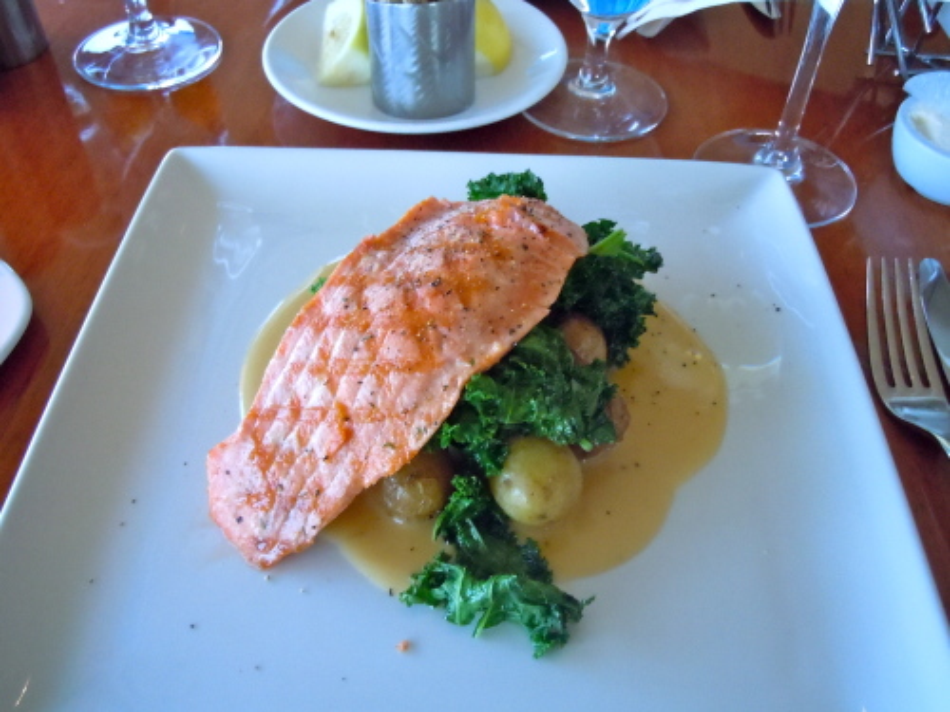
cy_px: 356
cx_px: 475
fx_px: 906
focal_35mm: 33
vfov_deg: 42.9
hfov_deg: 55.4
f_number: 4
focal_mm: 5.9
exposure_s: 1/80
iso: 800
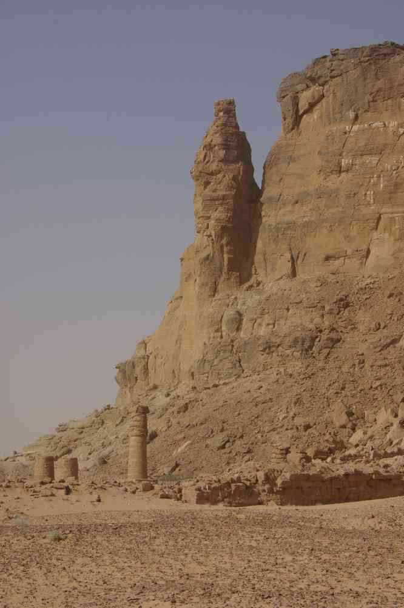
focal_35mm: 82
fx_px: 1389
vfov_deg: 24.7
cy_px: 304
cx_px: 202
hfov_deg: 16.5
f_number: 13
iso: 100
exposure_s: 1/125
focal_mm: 54.9
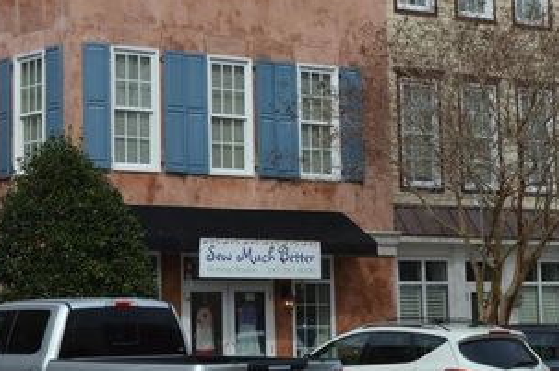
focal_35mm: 114
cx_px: 201
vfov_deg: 11.9
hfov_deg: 17.9
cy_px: 90
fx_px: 1767
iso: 100
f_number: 8
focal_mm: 46
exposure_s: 1/250
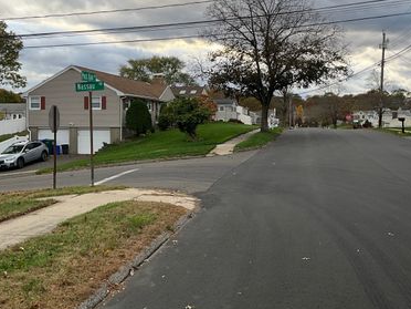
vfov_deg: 36.6
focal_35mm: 39
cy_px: 119
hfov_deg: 47.7
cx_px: 233
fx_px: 463
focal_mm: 3
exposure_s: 1/132
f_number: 1.8
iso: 16
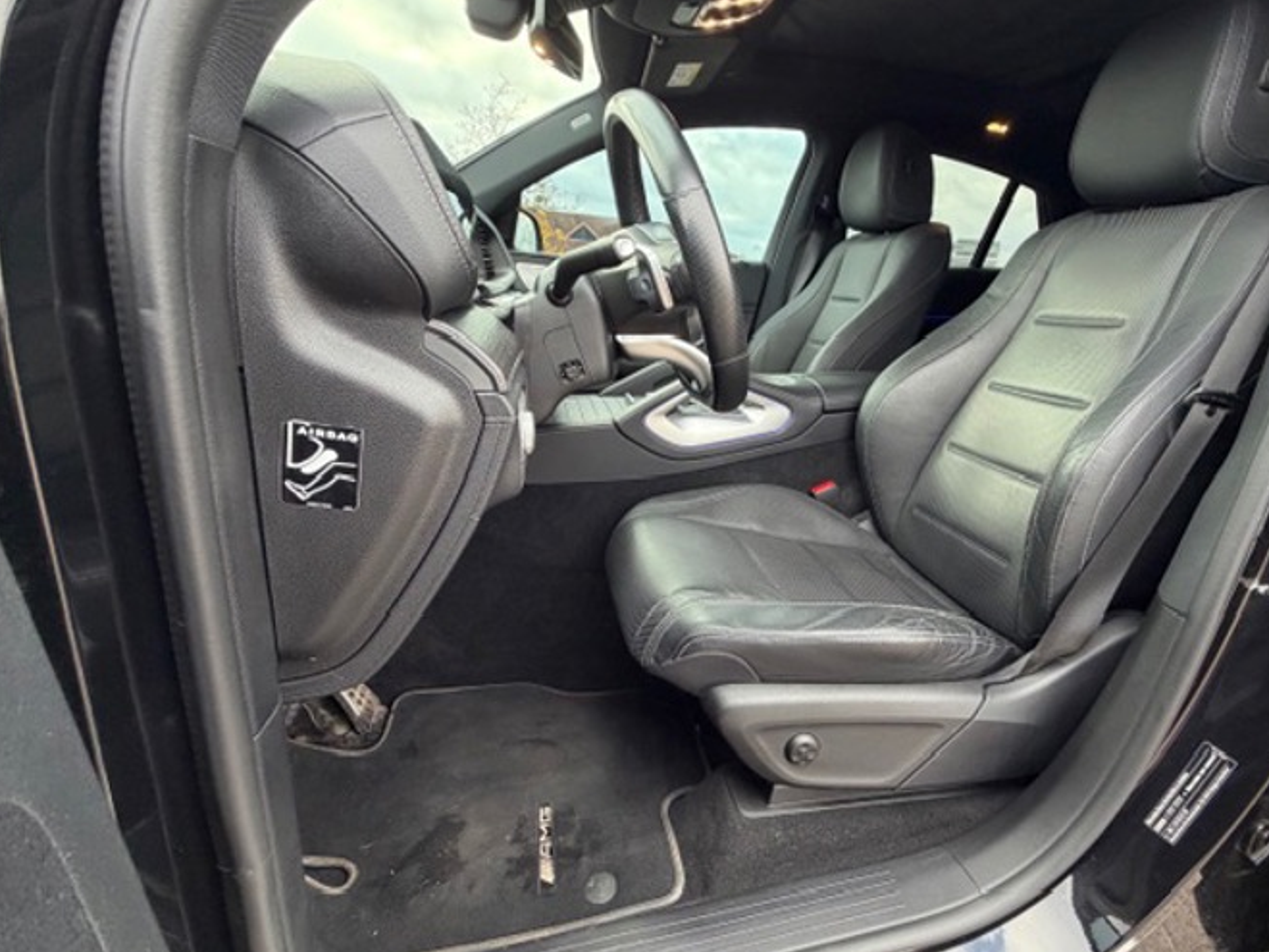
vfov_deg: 74.6
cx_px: 728
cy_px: 511
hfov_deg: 90.4
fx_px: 623
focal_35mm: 17
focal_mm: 2.22
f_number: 2.2
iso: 250
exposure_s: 1/121
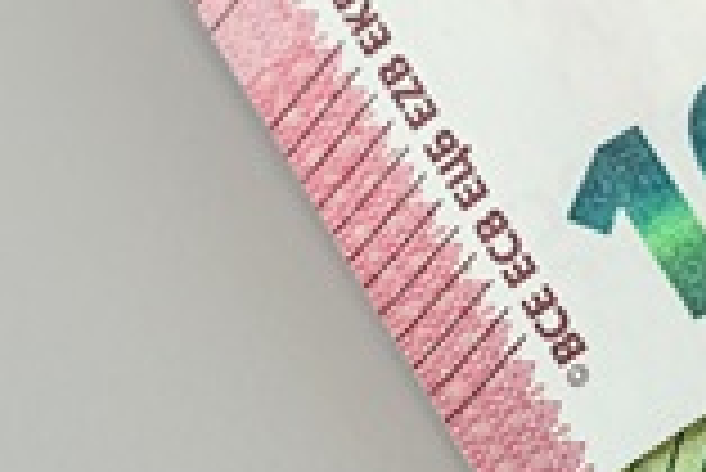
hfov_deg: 7.0
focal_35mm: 274
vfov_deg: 5.0
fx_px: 5378
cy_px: -79
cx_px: 1790
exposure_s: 1/160
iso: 320
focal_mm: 50
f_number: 5.6
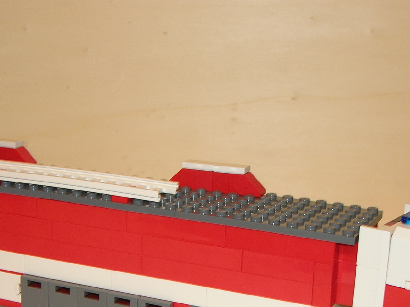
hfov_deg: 25.3
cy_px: 274
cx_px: 208
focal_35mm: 77
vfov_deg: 18.8
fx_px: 912
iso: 64
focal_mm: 7.8
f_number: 2.8
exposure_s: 1/30
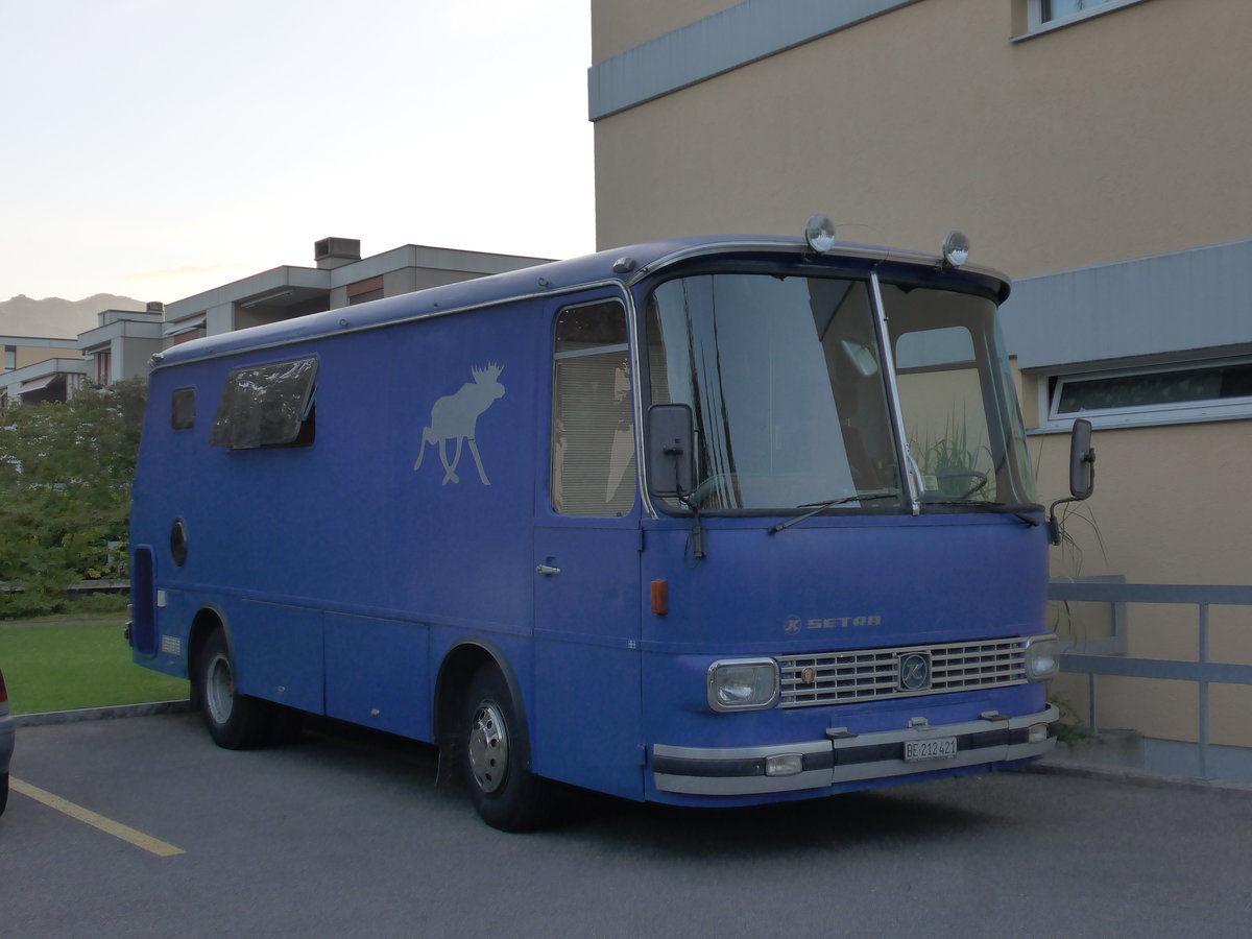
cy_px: 470
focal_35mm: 46
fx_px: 1664
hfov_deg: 41.2
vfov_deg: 31.5
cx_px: 626
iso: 160
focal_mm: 9.5
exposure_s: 1/200
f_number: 3
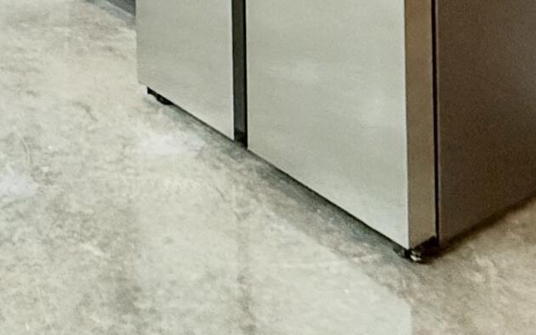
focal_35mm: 71
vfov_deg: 14.0
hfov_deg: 27.3
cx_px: -5
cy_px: -420
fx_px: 1037
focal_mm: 2.22
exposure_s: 1/60
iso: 400
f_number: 2.2
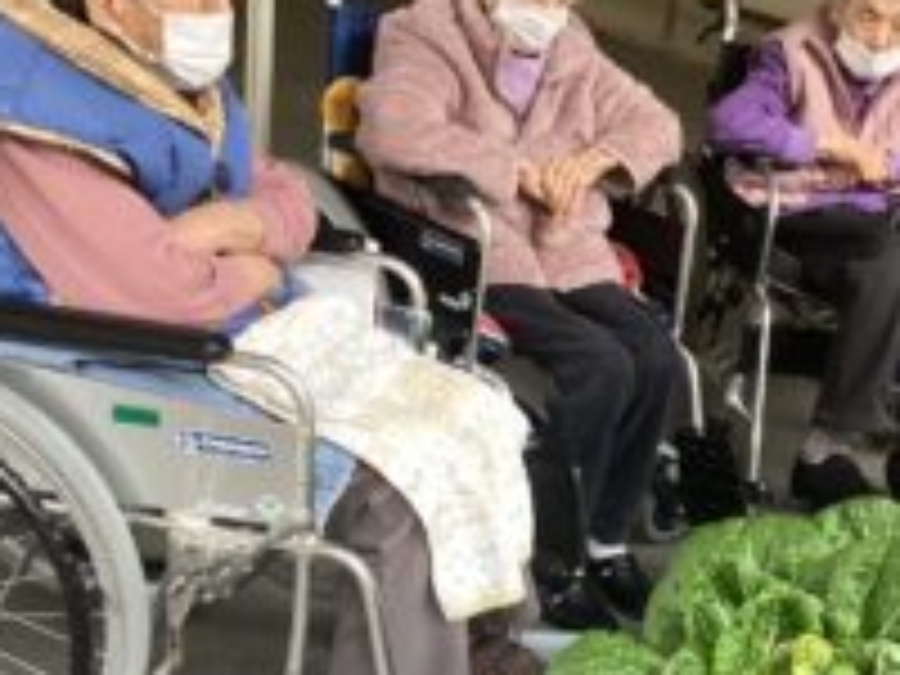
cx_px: 657
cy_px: 387
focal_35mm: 62
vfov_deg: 23.6
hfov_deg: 30.7
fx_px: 1612
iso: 200
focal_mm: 3.3
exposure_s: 1/60
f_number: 2.4
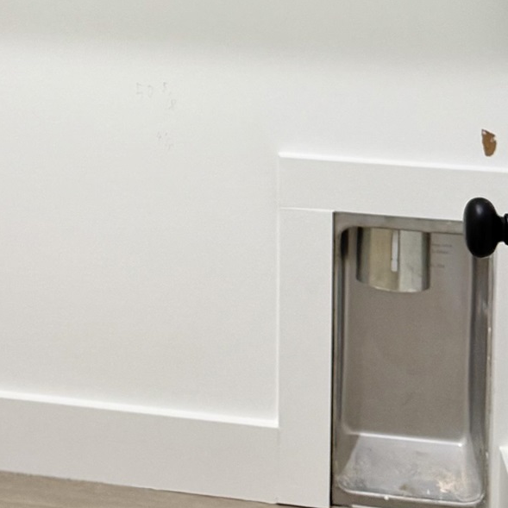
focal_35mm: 83
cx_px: -16
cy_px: -188
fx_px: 1378
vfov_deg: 19.0
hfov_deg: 20.2
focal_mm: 6.76
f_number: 1.78
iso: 200
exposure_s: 1/120
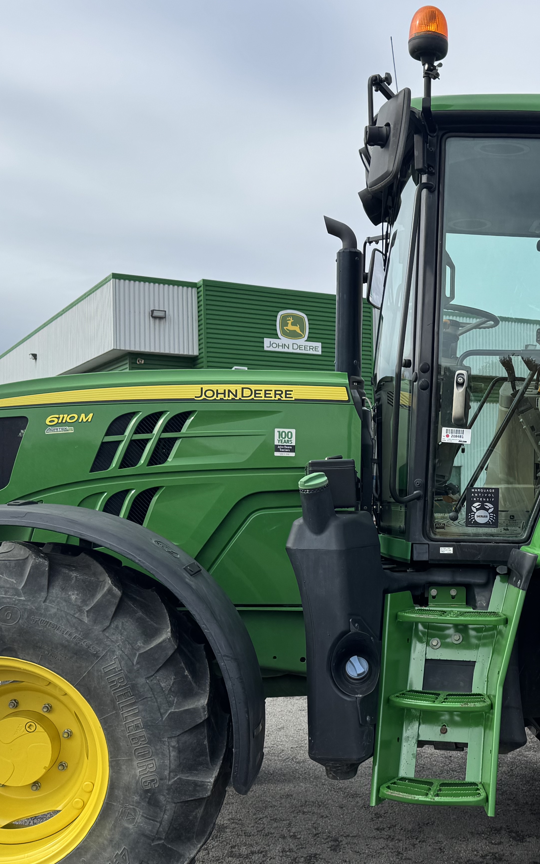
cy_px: 492
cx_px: 446
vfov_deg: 47.1
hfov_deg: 29.7
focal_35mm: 42
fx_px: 989
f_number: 1.78
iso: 80
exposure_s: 1/3597
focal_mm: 6.76
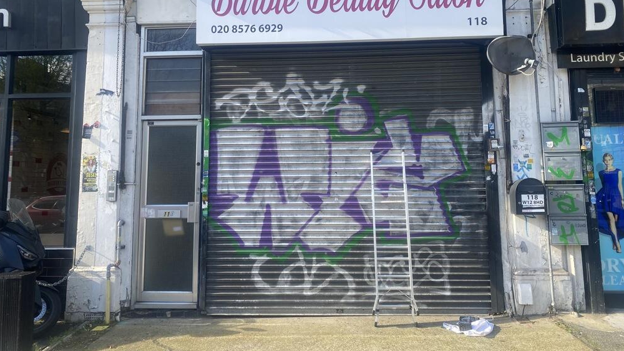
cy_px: 132
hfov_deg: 66.1
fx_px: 480
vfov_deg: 39.9
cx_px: 312
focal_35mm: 29
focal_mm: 4.25
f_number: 1.8
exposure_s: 1/591
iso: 32
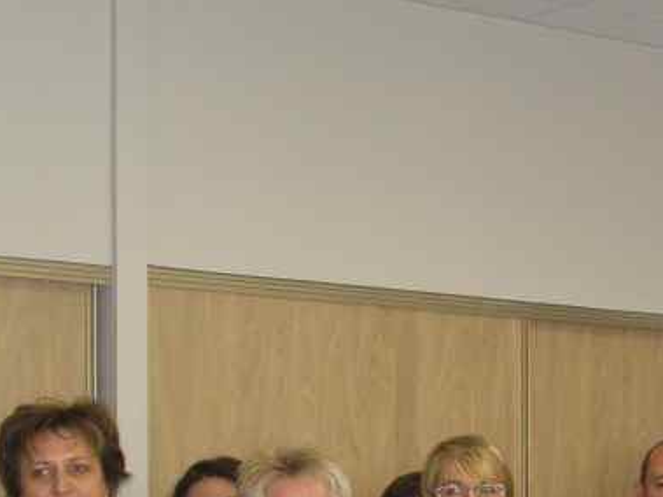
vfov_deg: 11.6
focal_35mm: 125
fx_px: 2393
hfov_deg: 15.2
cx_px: 791
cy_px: 586
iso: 100
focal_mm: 6.64
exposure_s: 1/40
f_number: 3.2
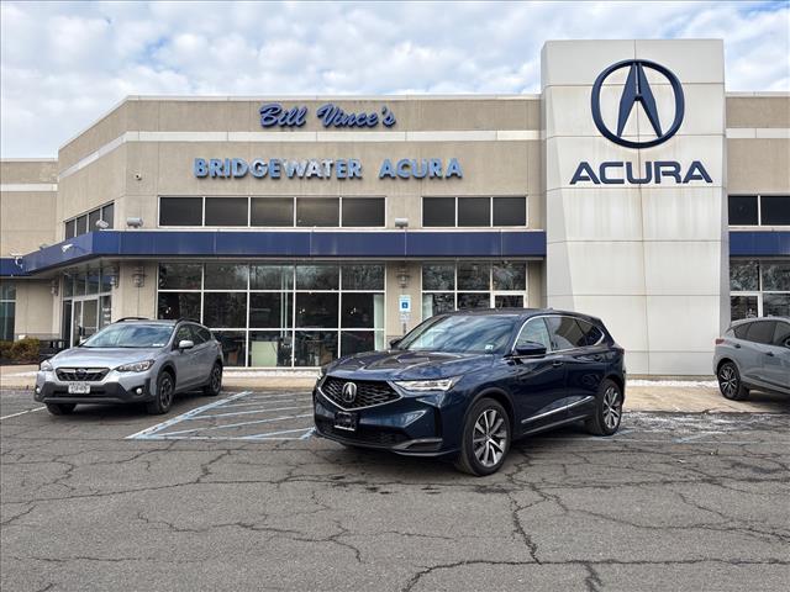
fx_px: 593
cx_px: 395
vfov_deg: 53.1
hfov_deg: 67.3
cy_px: 296
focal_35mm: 26
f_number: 1.6
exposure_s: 1/1175
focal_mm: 5.96
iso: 50
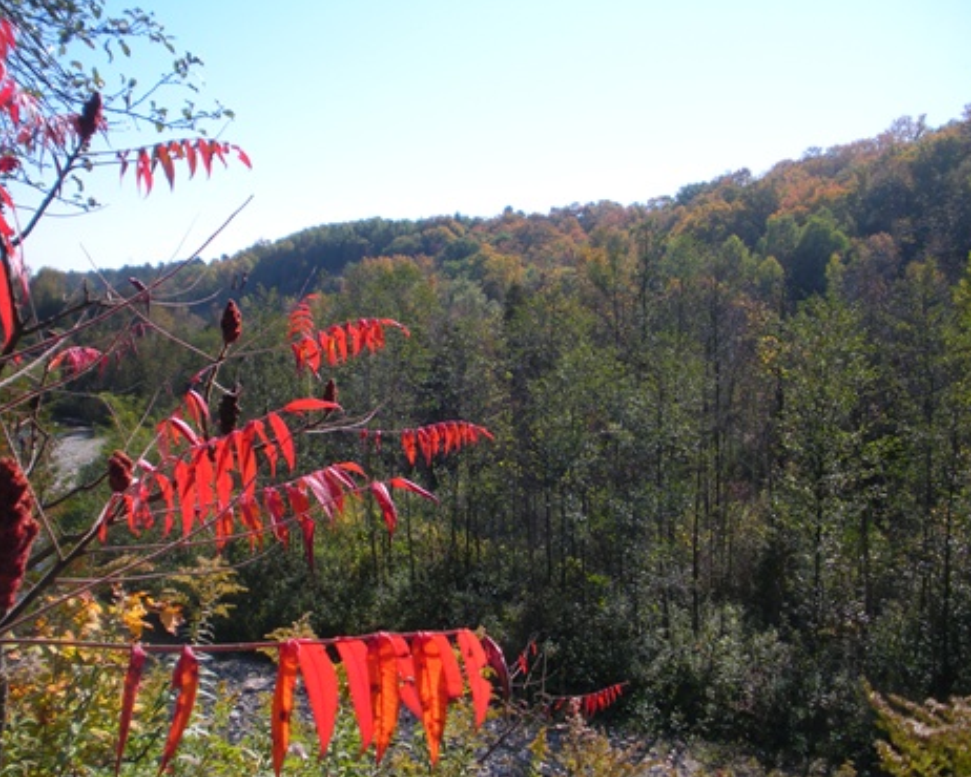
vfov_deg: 39.2
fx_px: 1092
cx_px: 481
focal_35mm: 38
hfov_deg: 47.9
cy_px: 390
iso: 64
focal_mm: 6.3
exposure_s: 1/518
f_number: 3.5
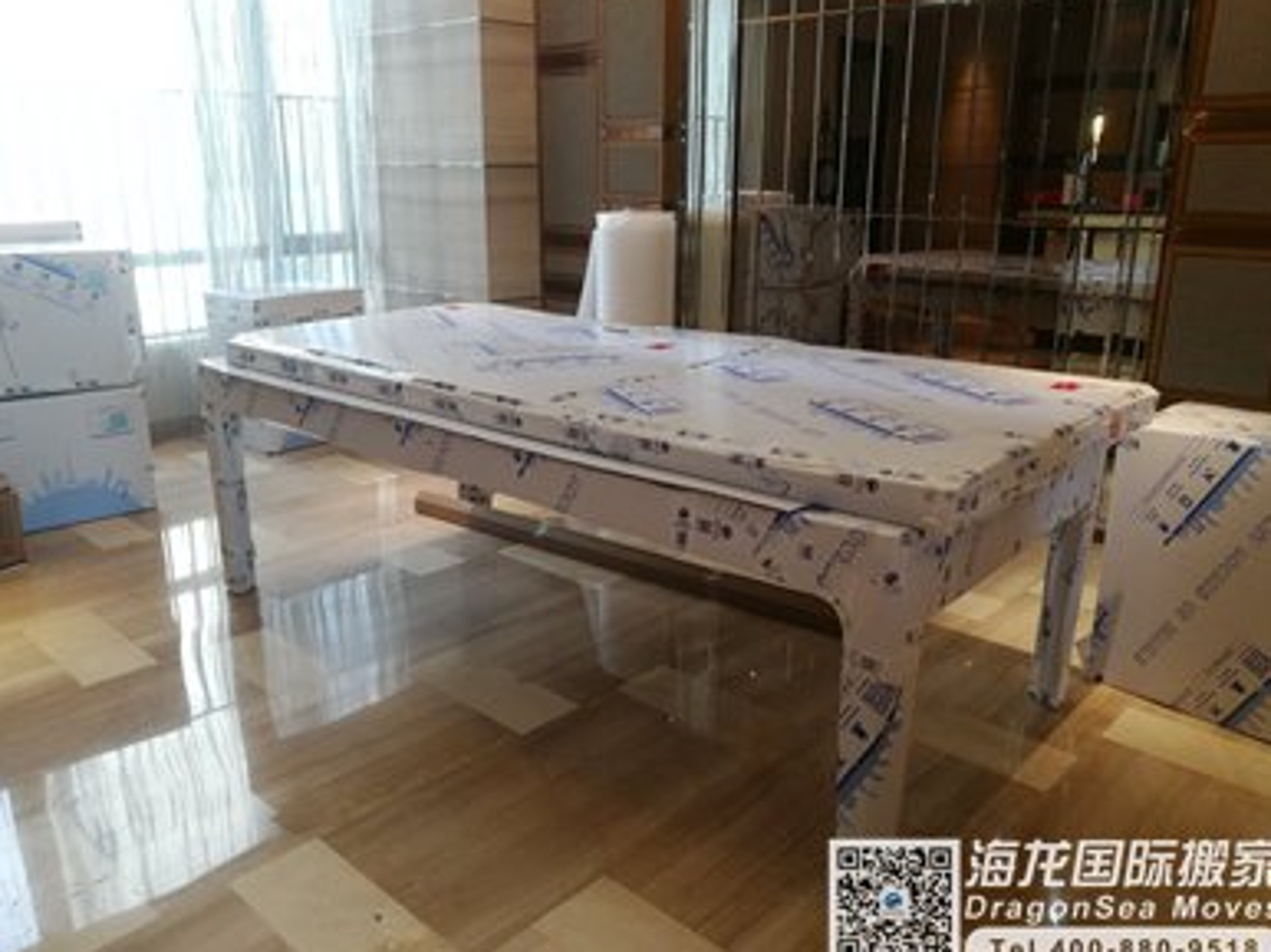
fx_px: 1027
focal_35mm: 28
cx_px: 629
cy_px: 478
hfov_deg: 63.5
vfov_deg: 49.7
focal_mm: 3.84
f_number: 2.2
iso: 200
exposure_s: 1/33.3
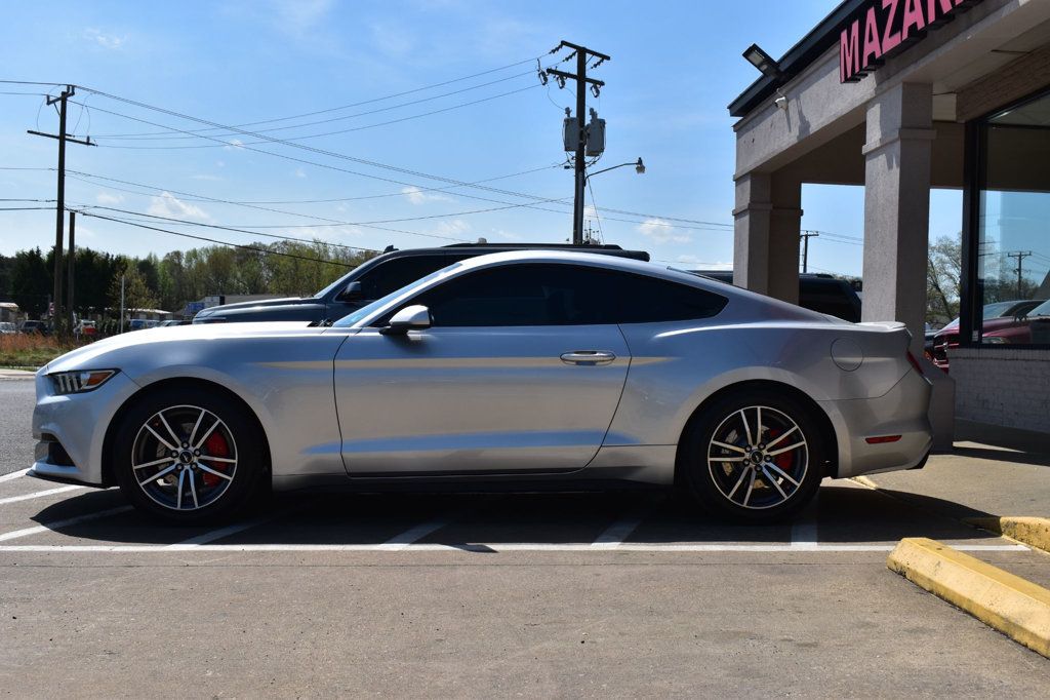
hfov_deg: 47.9
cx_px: 525
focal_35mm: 40
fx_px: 1181
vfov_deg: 33.0
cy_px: 350
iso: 200
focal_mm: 27
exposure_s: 1/500
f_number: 11
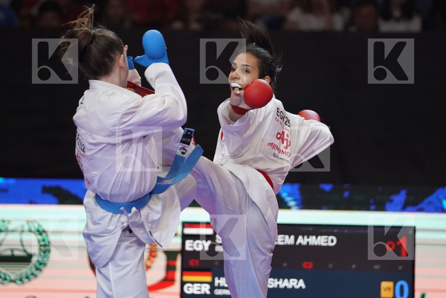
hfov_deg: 7.7
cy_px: 149
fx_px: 3308
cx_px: 223
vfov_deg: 5.1
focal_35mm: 267
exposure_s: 1/1000
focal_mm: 178
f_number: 2.8
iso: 5000
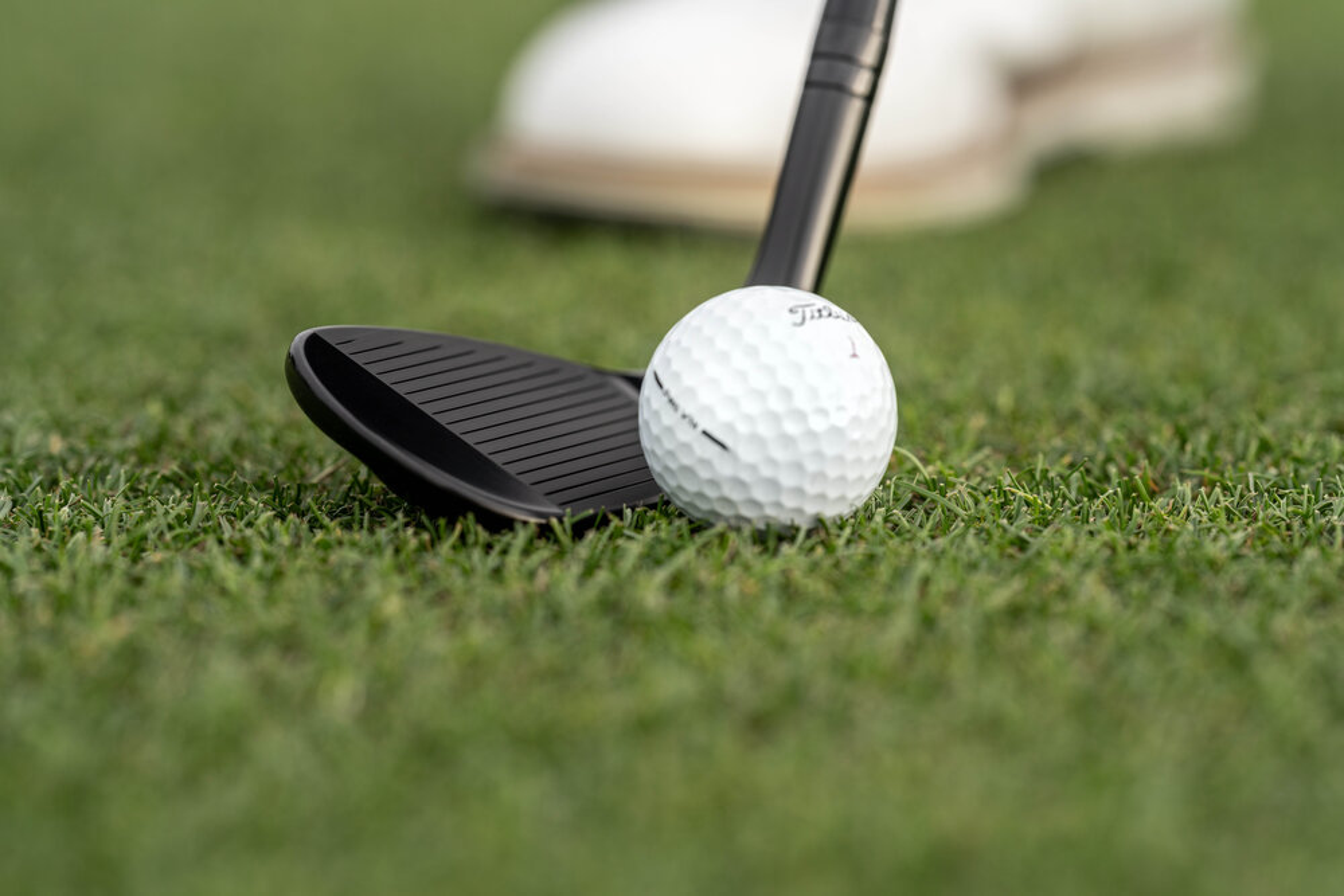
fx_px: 5040
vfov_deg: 10.2
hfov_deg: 15.2
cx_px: 672
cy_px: 448
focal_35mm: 135
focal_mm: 135
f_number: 4
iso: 160
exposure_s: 1/250
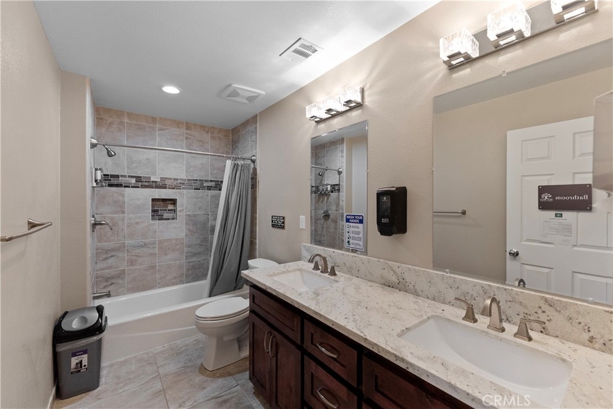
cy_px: 204
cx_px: 306
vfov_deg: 78.9
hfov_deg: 101.9
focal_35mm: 15
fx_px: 249
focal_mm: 14.6
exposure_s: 1/160
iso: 1000
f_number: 4
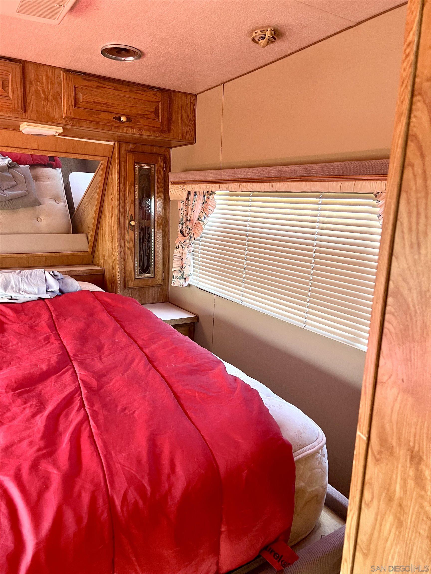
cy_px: 287
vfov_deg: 67.3
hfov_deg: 53.1
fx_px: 432
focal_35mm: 26
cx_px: 216
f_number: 1.5
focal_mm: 5.7
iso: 200
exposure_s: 1/60
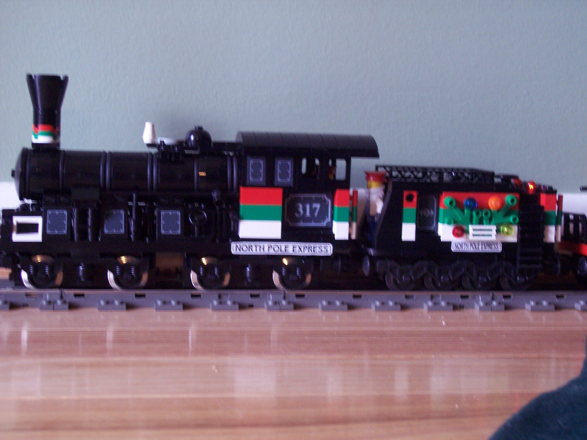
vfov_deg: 22.6
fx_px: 1102
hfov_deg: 29.8
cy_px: 220
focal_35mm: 65
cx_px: 294
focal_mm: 13.3
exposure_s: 1/8
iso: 200
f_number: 4
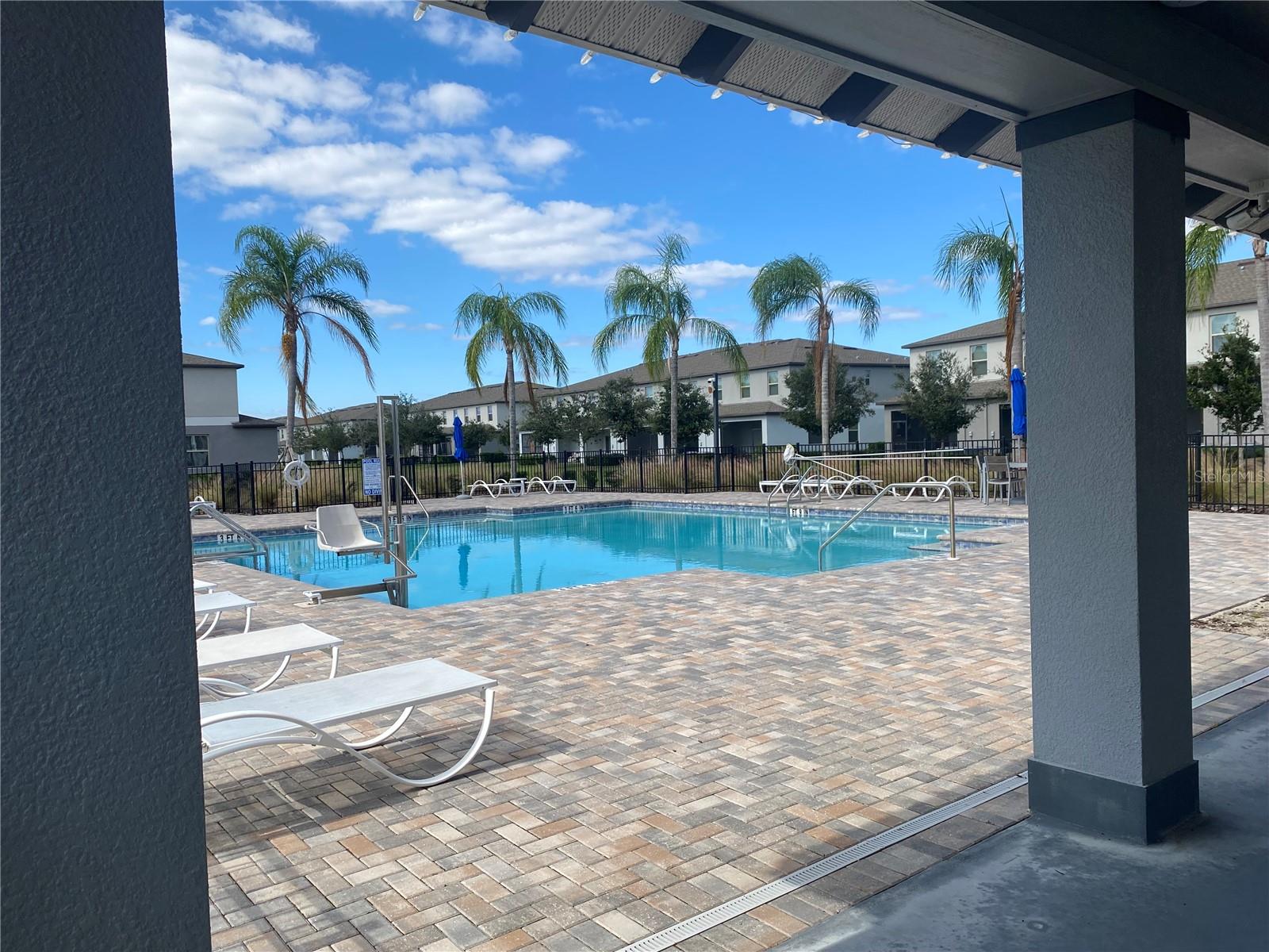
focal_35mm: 26
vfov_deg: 53.1
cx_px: 634
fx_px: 953
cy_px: 476
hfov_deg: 67.3
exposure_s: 1/2625
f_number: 1.8
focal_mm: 4.25
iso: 32
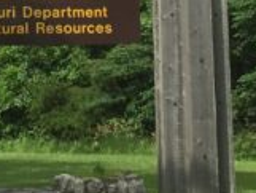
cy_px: -105
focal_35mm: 138
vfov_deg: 10.4
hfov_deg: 14.2
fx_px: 1021
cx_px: 57
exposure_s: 1/2198
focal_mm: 4.15
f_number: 2.2
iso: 32
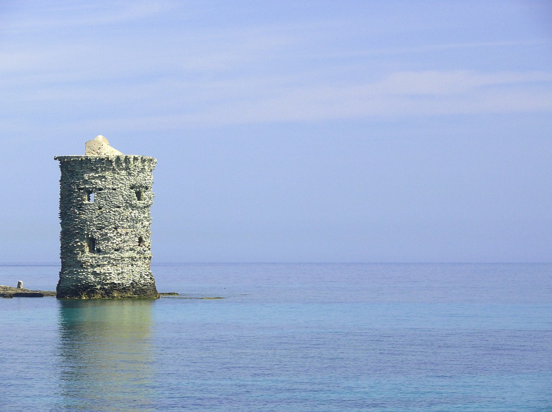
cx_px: 276
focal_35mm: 157
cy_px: 206
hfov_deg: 12.6
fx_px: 2500
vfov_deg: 9.4
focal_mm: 33.3
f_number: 5
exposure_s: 1/125
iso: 100
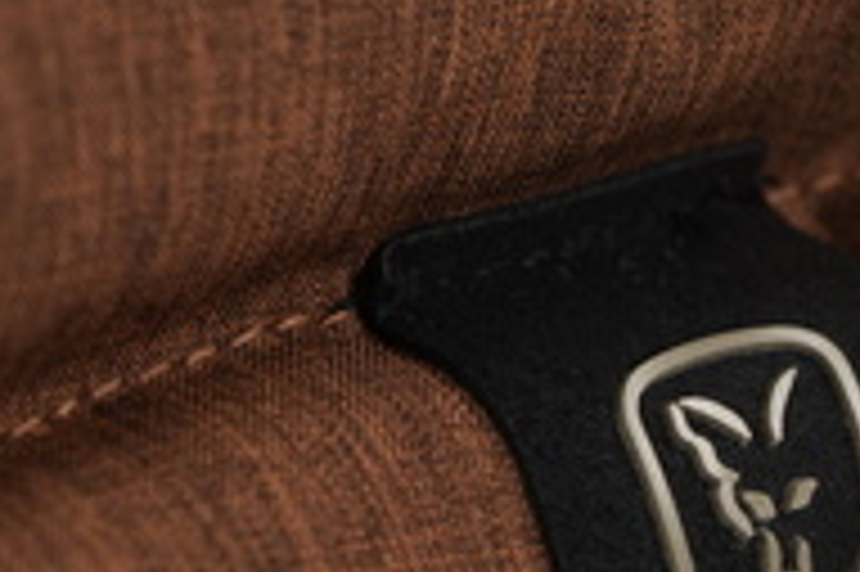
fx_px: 7876
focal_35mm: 330
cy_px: 644
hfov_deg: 6.2
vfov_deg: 4.1
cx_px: 1031
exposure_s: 1/160
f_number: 13
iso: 100
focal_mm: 105
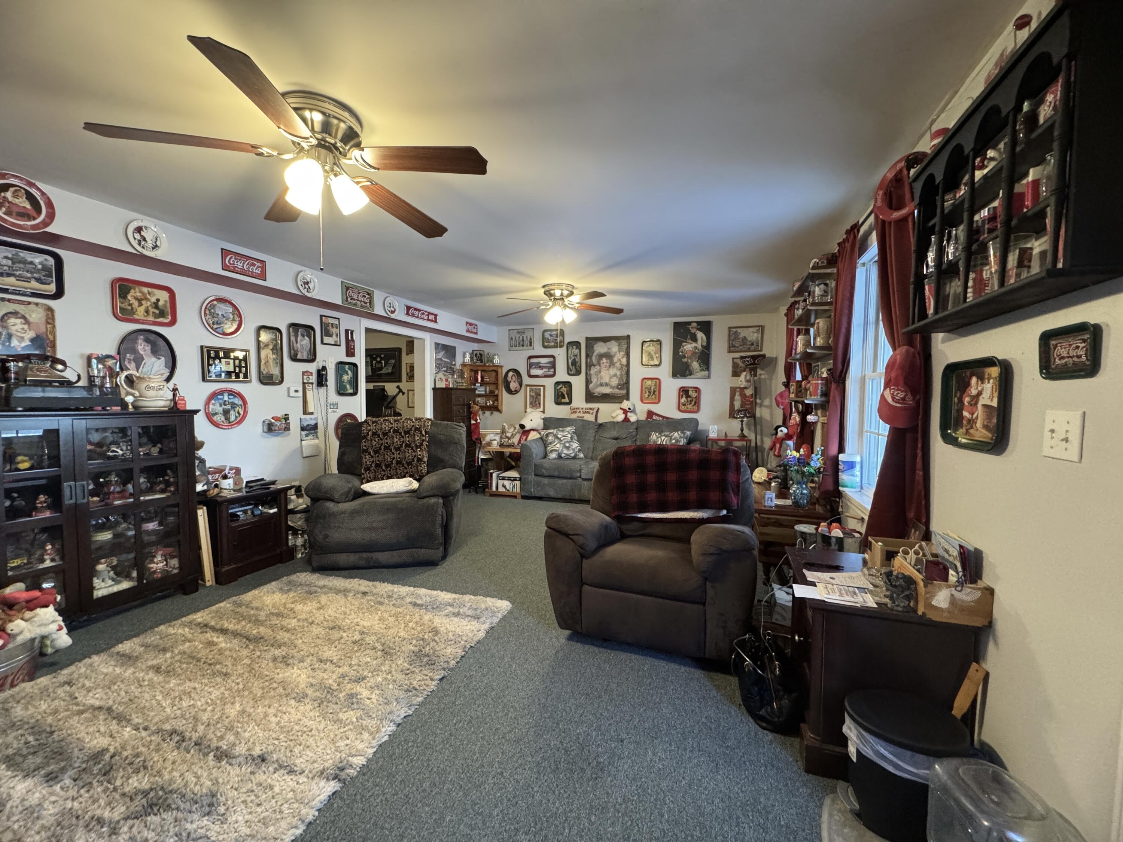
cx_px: 562
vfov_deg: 85.7
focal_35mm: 14
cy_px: 421
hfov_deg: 102.1
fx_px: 454
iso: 640
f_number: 2.2
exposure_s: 1/60
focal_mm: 2.22
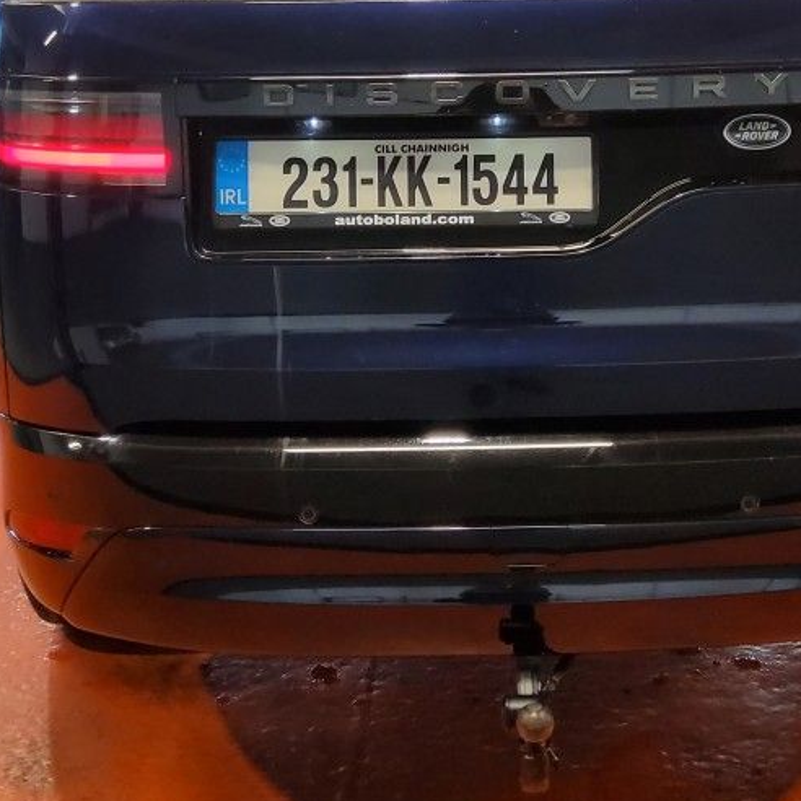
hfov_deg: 30.5
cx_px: 475
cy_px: 254
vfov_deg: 30.3
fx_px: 1466
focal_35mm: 56
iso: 320
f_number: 2
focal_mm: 3.08
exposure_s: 1/120
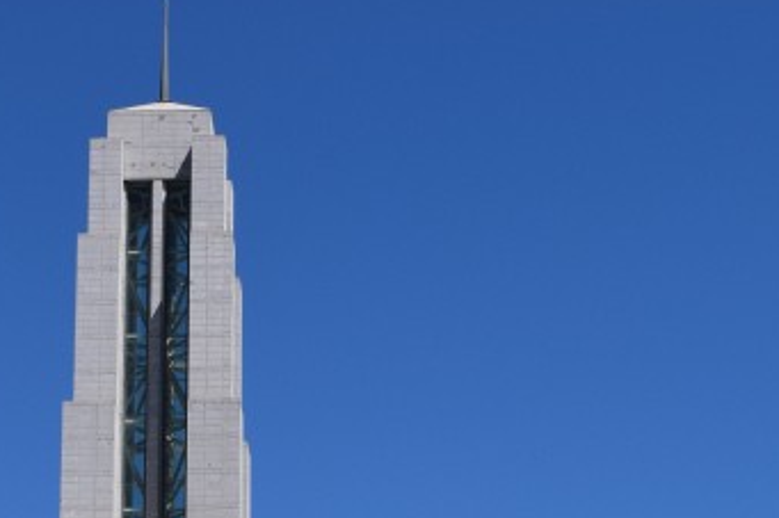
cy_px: 712
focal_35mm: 130
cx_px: 334
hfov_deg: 15.7
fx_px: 2822
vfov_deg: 10.2
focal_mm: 29
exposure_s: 1/500
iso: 320
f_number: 11
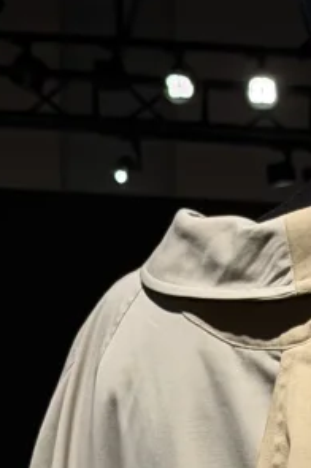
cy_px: 601
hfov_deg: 5.5
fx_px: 3169
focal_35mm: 244
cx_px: 662
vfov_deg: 8.3
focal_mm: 6.76
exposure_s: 1/60
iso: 200
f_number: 1.78
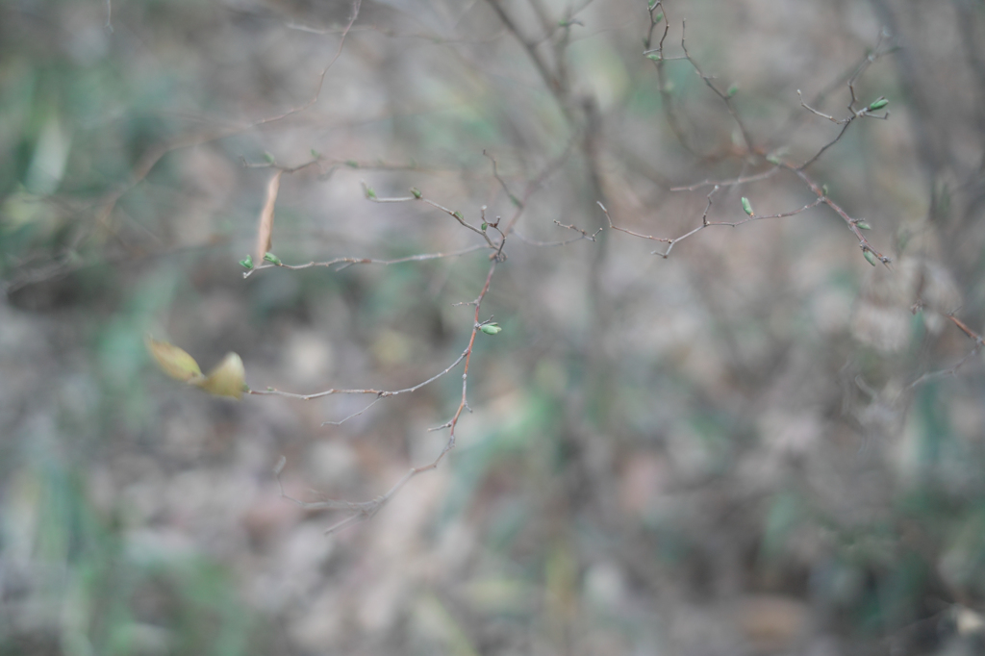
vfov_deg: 32.6
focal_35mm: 41
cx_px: 492
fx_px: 1121
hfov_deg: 47.4
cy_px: 328
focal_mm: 24.2
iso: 200
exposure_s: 1/50
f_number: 2.8
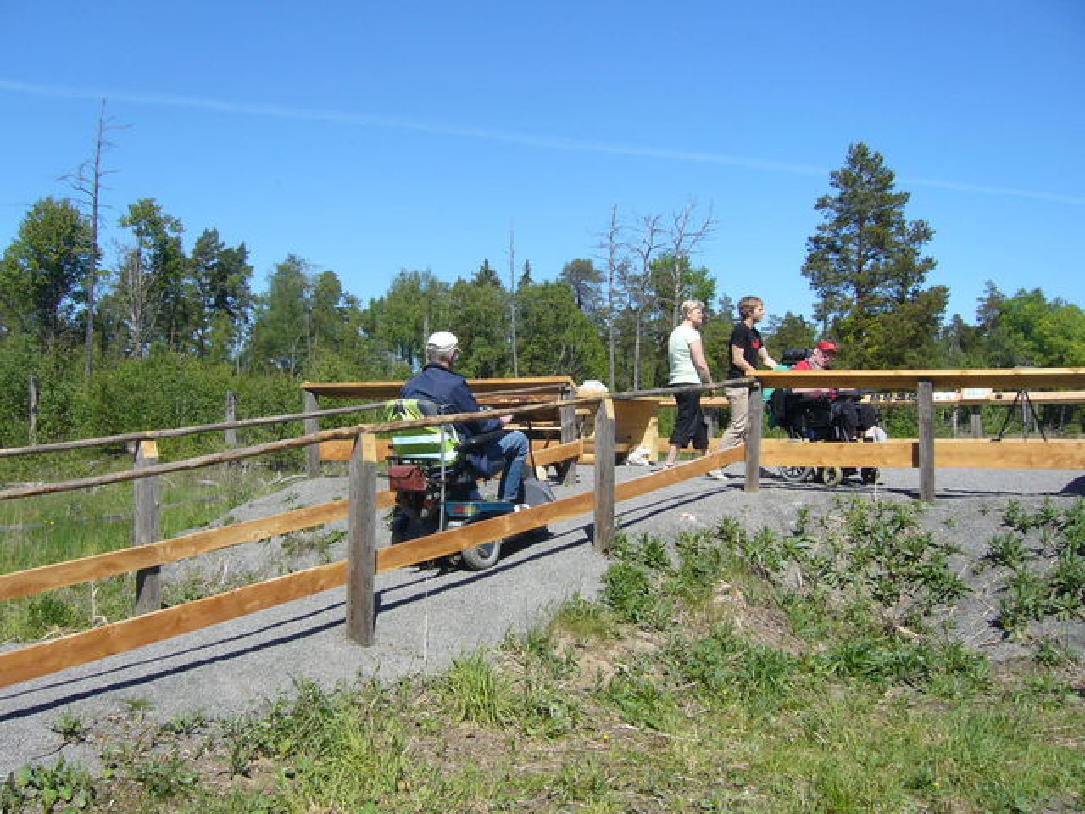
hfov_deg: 52.6
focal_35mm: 35
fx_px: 1097
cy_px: 407
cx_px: 542
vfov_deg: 40.7
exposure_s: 1/320
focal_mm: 5.8
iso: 80
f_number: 5.6
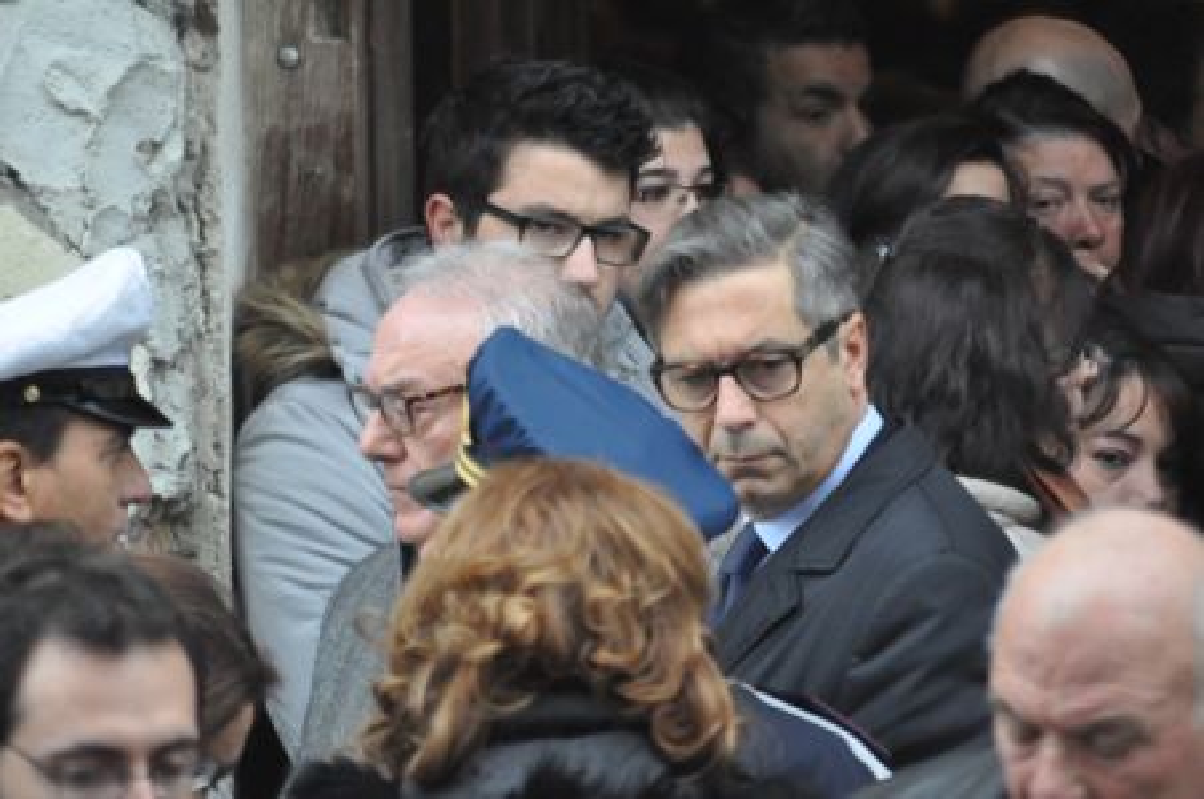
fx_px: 12524
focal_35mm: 375
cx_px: 602
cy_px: 400
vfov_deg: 3.7
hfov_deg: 5.5
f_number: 5.6
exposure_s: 1/640
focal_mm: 250
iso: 3200
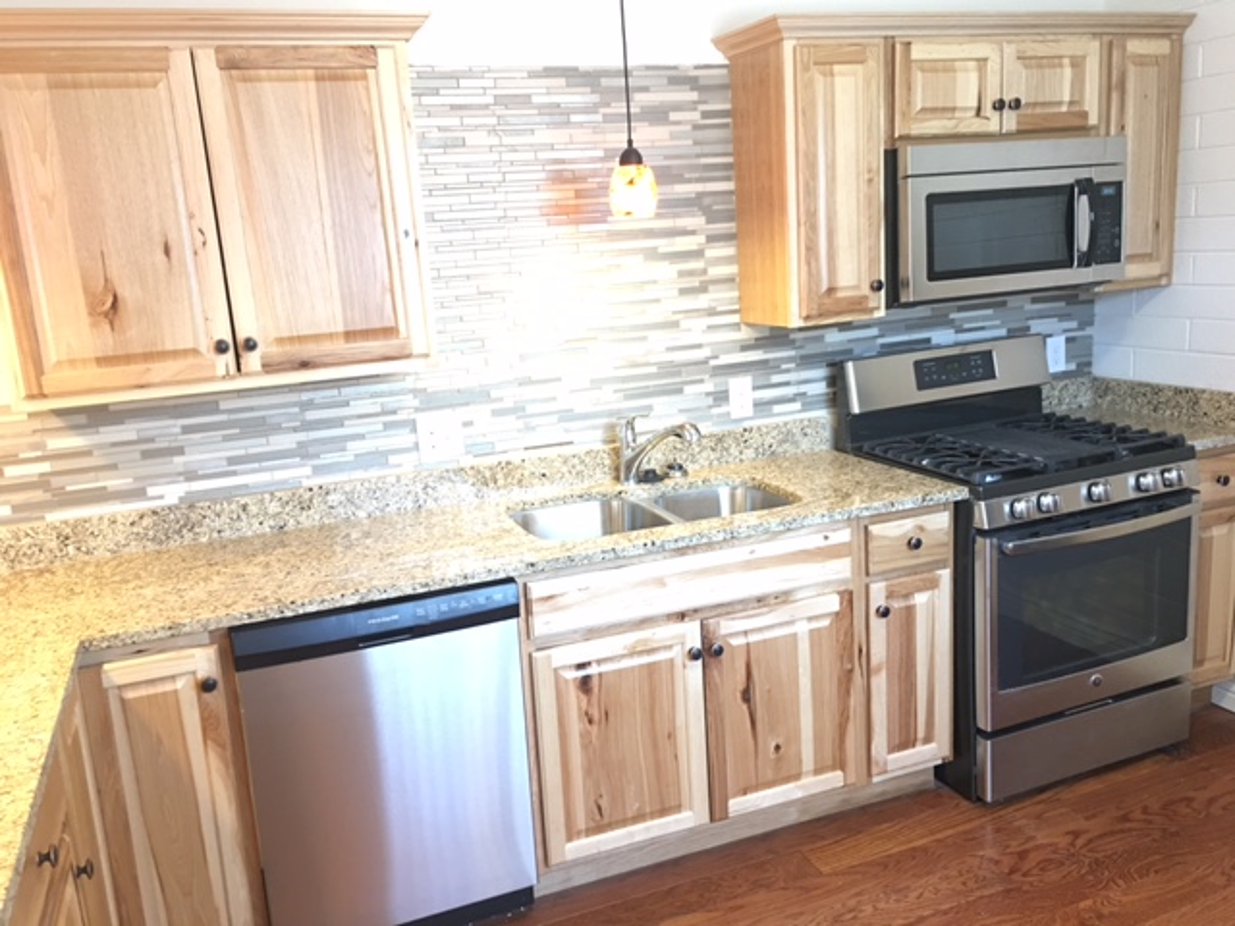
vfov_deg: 48.2
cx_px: 618
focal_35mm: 29
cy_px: 463
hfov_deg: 61.7
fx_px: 1035
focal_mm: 4.15
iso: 80
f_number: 2.2
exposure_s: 1/15
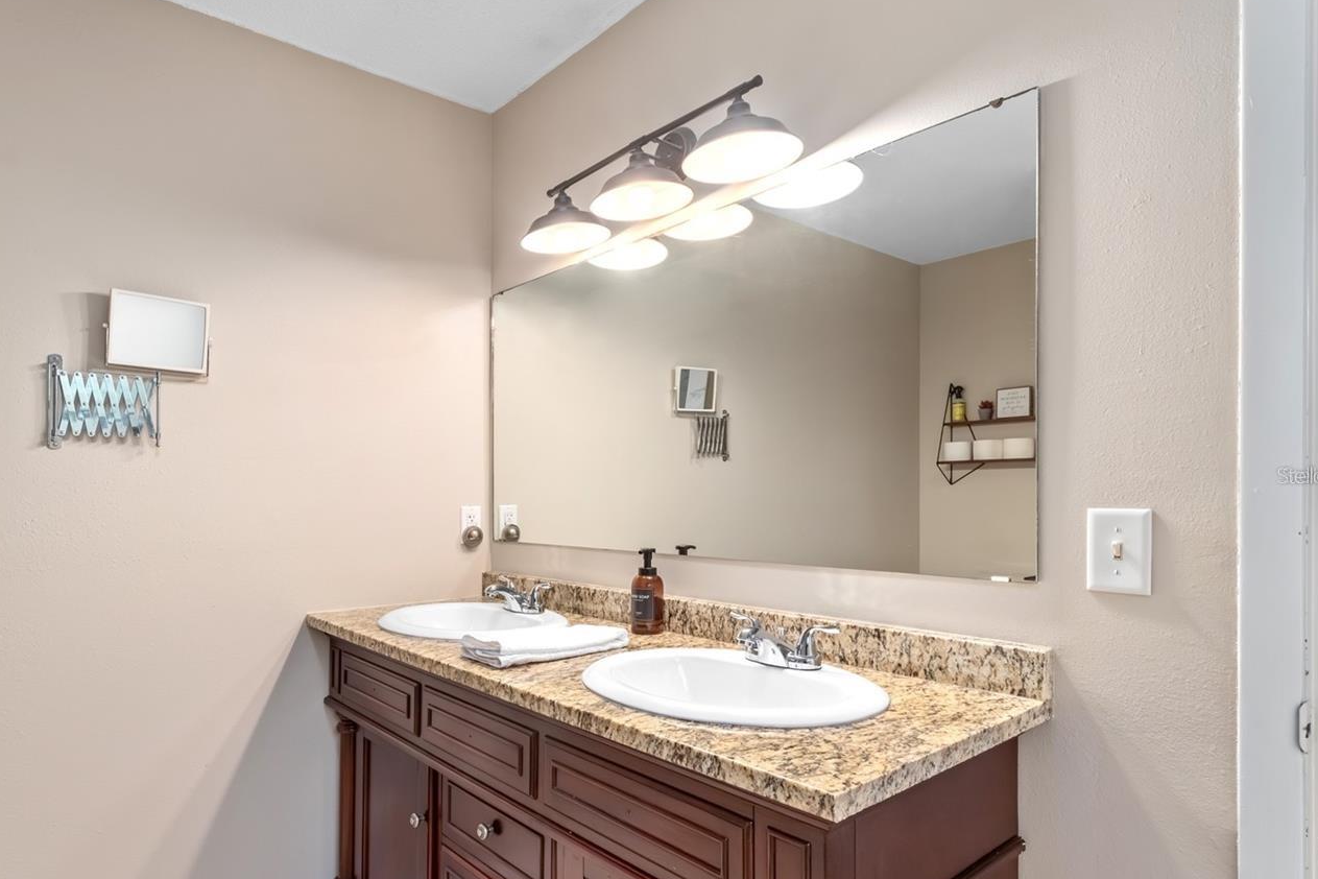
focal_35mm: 19
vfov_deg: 64.5
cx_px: 541
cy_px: 475
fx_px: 696
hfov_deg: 86.0
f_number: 9
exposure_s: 1/4
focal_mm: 10
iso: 250
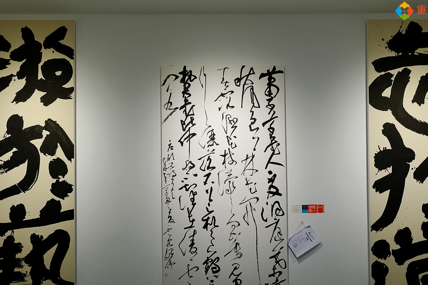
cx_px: 211
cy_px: 175
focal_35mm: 41
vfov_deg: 32.5
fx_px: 487
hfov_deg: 47.4
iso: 200
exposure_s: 1/125
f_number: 3.6
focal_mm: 20.5
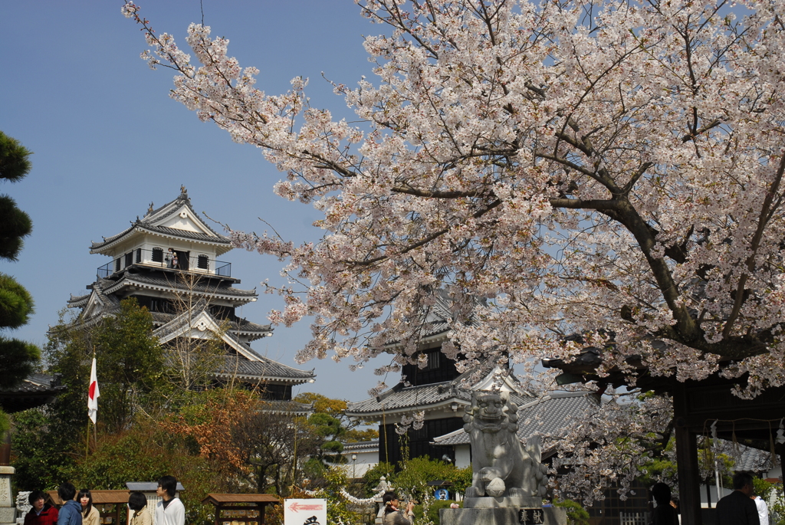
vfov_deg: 29.0
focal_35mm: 46
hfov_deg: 42.3
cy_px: 262
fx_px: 1015
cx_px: 392
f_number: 9
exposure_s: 1/60
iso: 100
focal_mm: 31
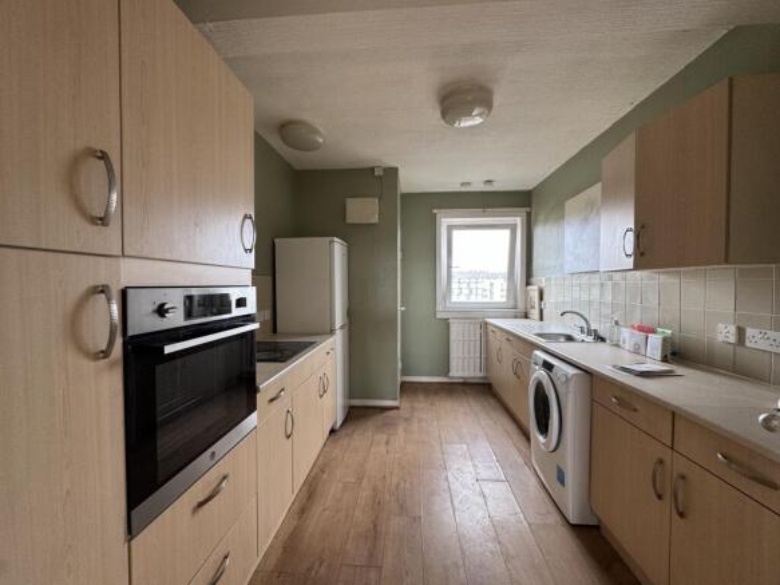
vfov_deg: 85.7
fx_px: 315
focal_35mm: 14
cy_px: 292
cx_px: 390
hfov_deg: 102.1
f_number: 2.2
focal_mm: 2.22
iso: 100
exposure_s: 1/99
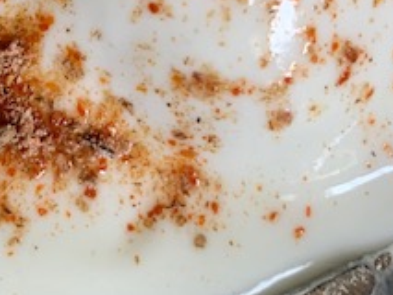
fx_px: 886
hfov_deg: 24.5
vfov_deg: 17.5
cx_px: 59
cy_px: -111
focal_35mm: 78
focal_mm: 4.25
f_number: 1.8
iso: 125
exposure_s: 1/60
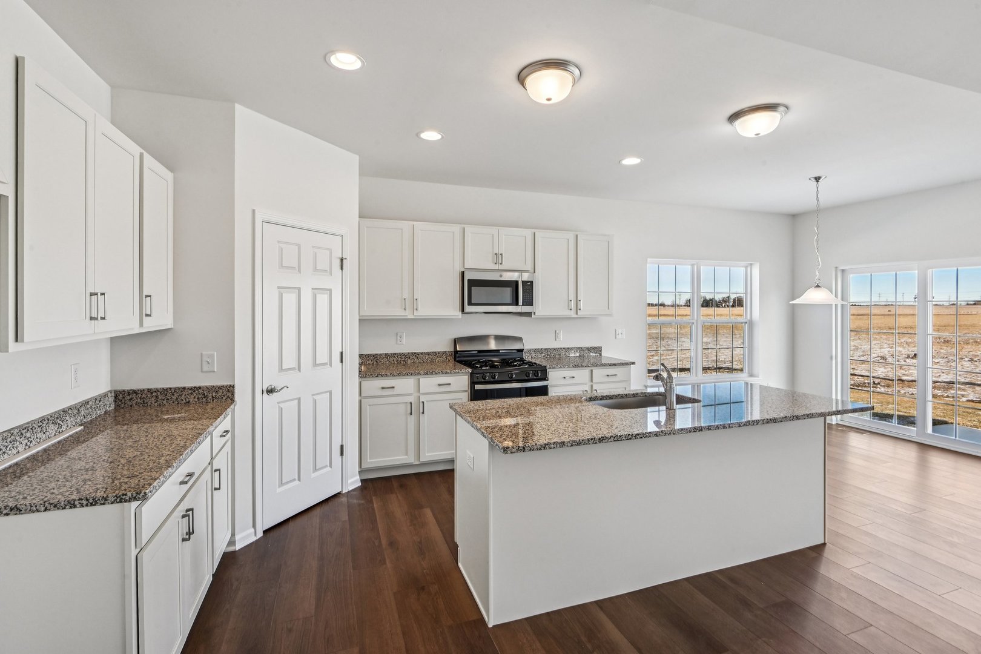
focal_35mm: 16
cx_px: 490
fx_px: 436
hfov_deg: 96.7
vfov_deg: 73.7
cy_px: 327
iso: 400
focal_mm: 16
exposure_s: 1/40
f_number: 13
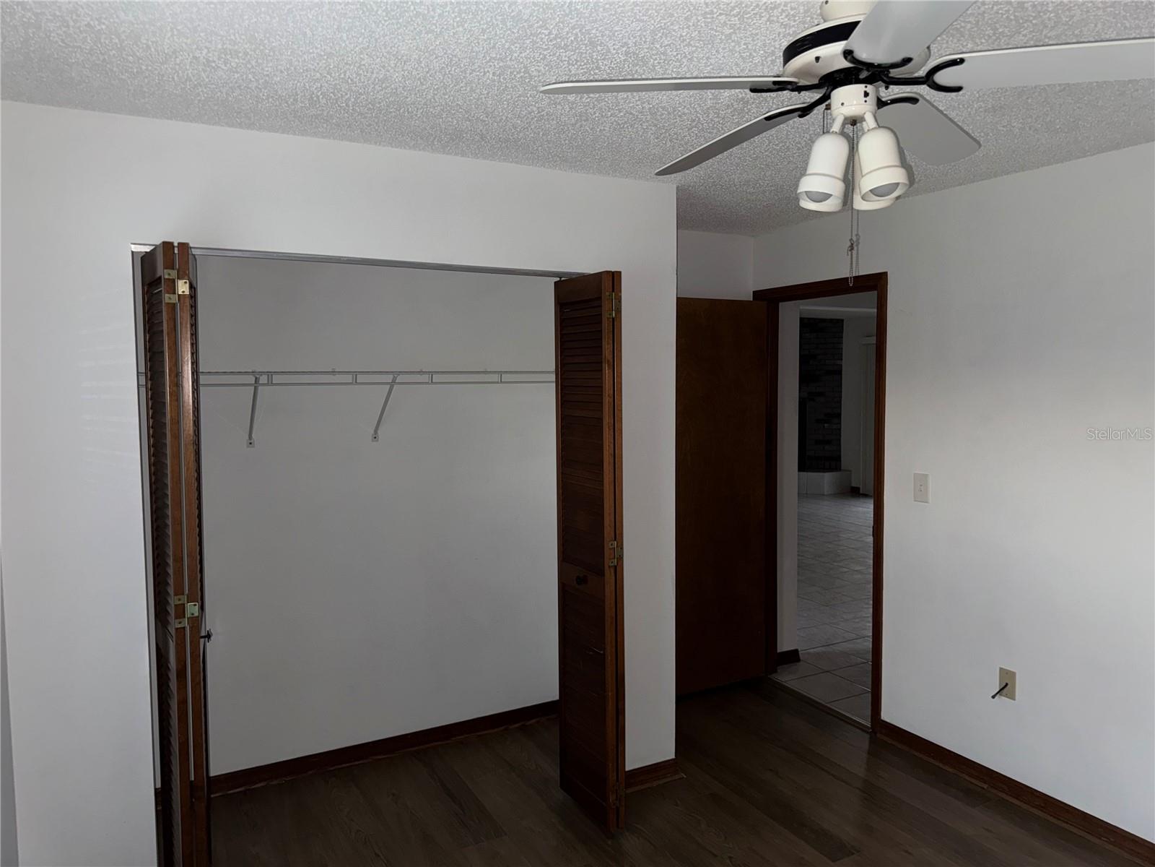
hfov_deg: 71.6
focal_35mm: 24
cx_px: 578
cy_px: 434
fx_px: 801
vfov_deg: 56.8
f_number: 1.78
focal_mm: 6.76
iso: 100
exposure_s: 1/13
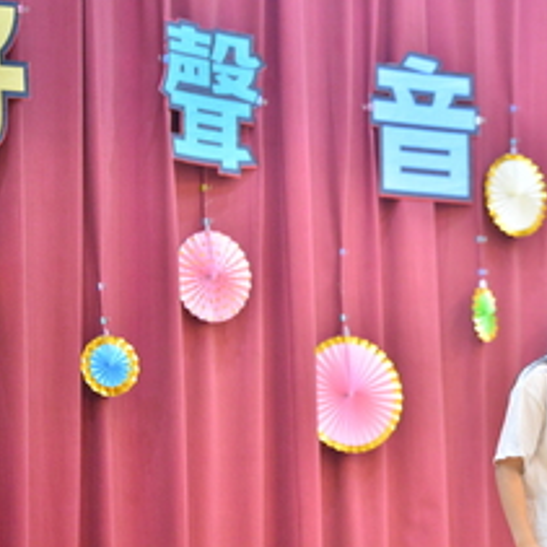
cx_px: 500
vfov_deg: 7.0
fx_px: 4469
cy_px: 299
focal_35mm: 250
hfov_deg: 7.0
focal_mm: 155
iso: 3200
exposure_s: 1/250
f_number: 2.8
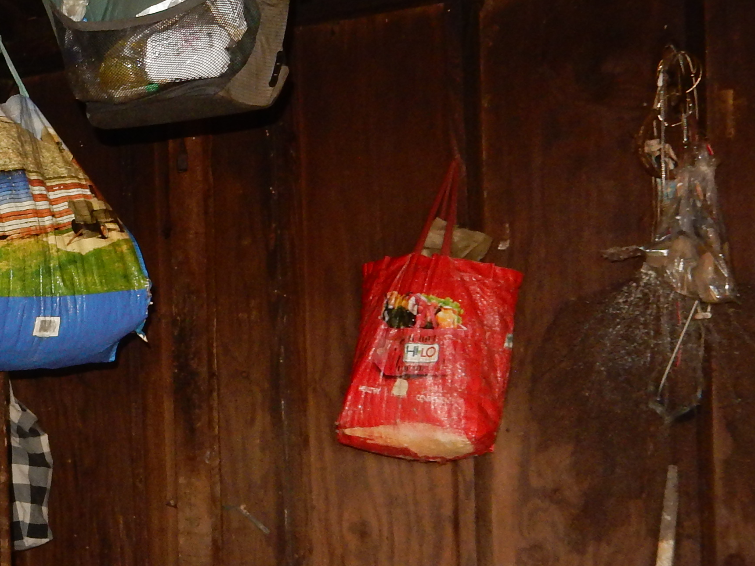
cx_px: -79
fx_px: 1462
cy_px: 409
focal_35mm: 67
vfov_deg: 21.8
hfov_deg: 26.6
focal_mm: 4.5
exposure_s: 1/30
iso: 280
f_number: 3.7
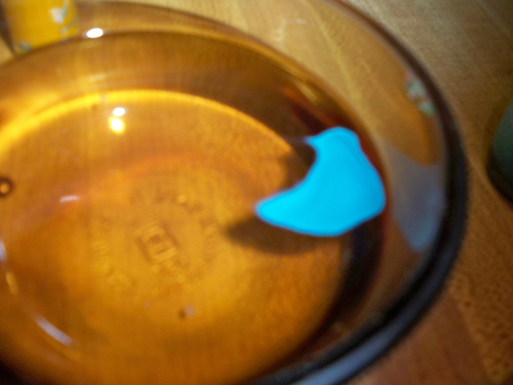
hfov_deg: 52.6
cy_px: 192
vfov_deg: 40.7
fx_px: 519
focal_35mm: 35
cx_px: 256
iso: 200
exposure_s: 1/60
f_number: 3.1
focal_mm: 6.3
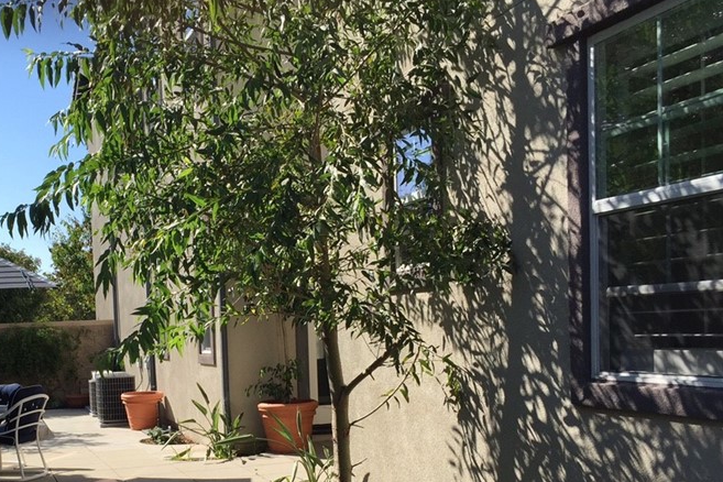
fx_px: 944
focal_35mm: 47
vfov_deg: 28.0
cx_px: 213
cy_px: 396
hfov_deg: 41.1
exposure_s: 1/1464
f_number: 2.2
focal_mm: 4.15
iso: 32
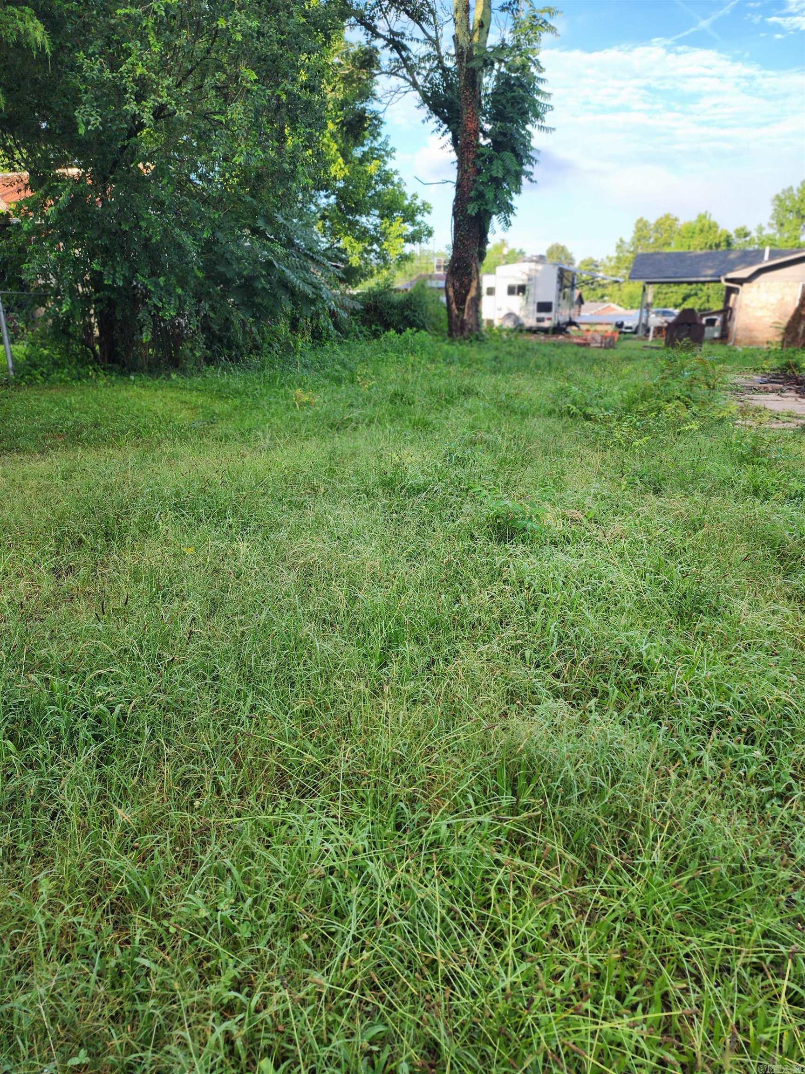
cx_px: 402
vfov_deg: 73.9
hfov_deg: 58.9
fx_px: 713
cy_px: 537
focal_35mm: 23
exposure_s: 1/169
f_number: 1.8
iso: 12
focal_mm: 6.4
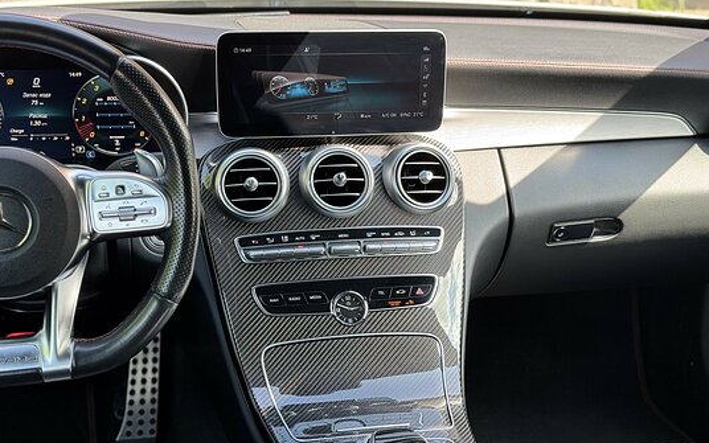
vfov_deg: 24.9
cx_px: 353
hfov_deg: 38.9
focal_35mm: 52
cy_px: 243
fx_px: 1005
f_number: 1.78
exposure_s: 1/121
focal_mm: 6.76
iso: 50
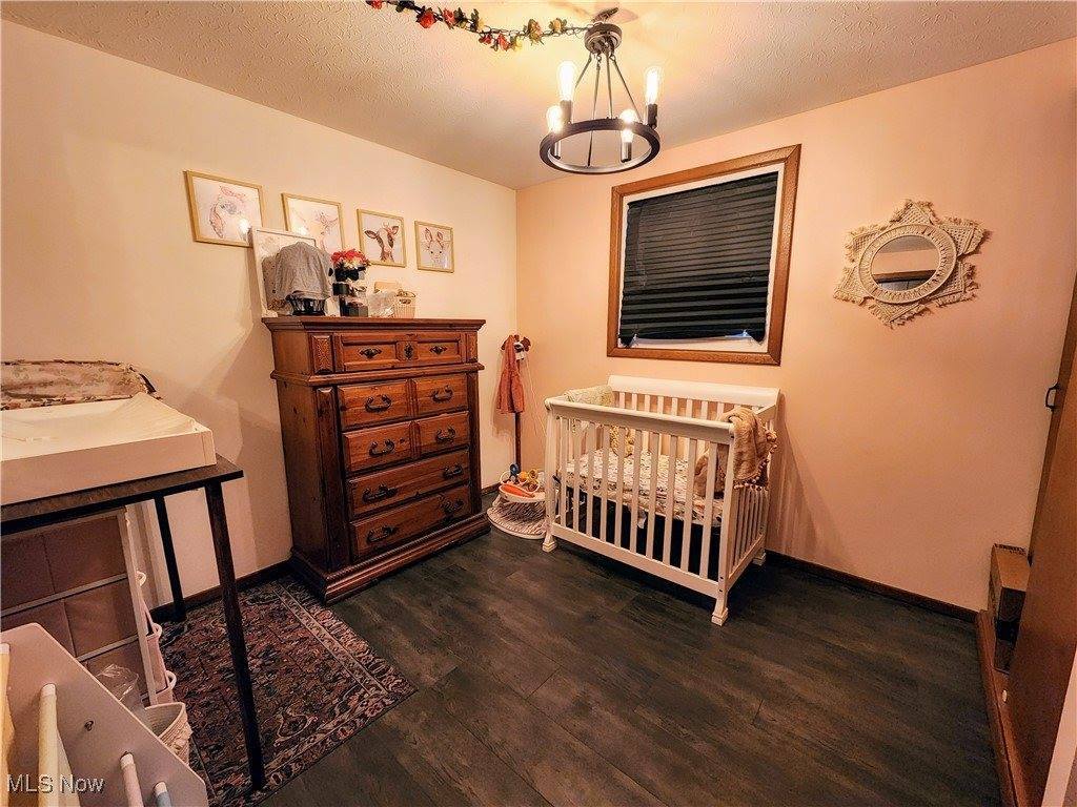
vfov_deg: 89.9
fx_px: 404
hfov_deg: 106.2
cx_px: 538
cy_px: 404
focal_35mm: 13
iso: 320
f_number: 2.2
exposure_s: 1/60
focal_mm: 2.2
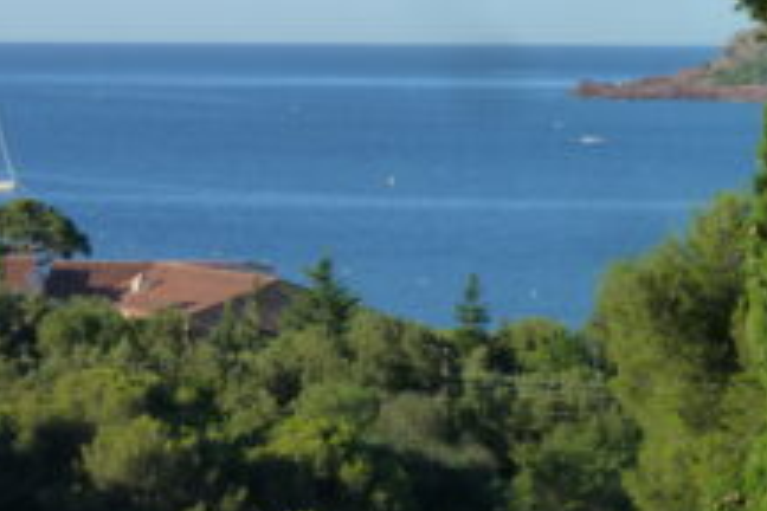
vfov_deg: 6.9
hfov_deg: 10.3
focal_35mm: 200
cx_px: 138
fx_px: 4261
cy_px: 67
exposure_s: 1/400
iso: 125
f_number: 4.3
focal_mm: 17
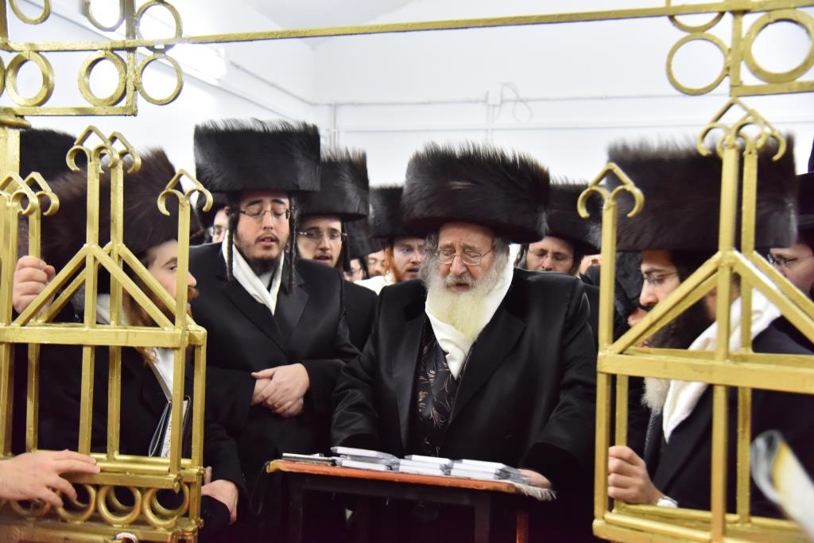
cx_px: 407
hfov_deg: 44.5
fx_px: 995
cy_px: 272
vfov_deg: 30.5
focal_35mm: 44
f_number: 4
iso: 3200
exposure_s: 1/100
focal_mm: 44
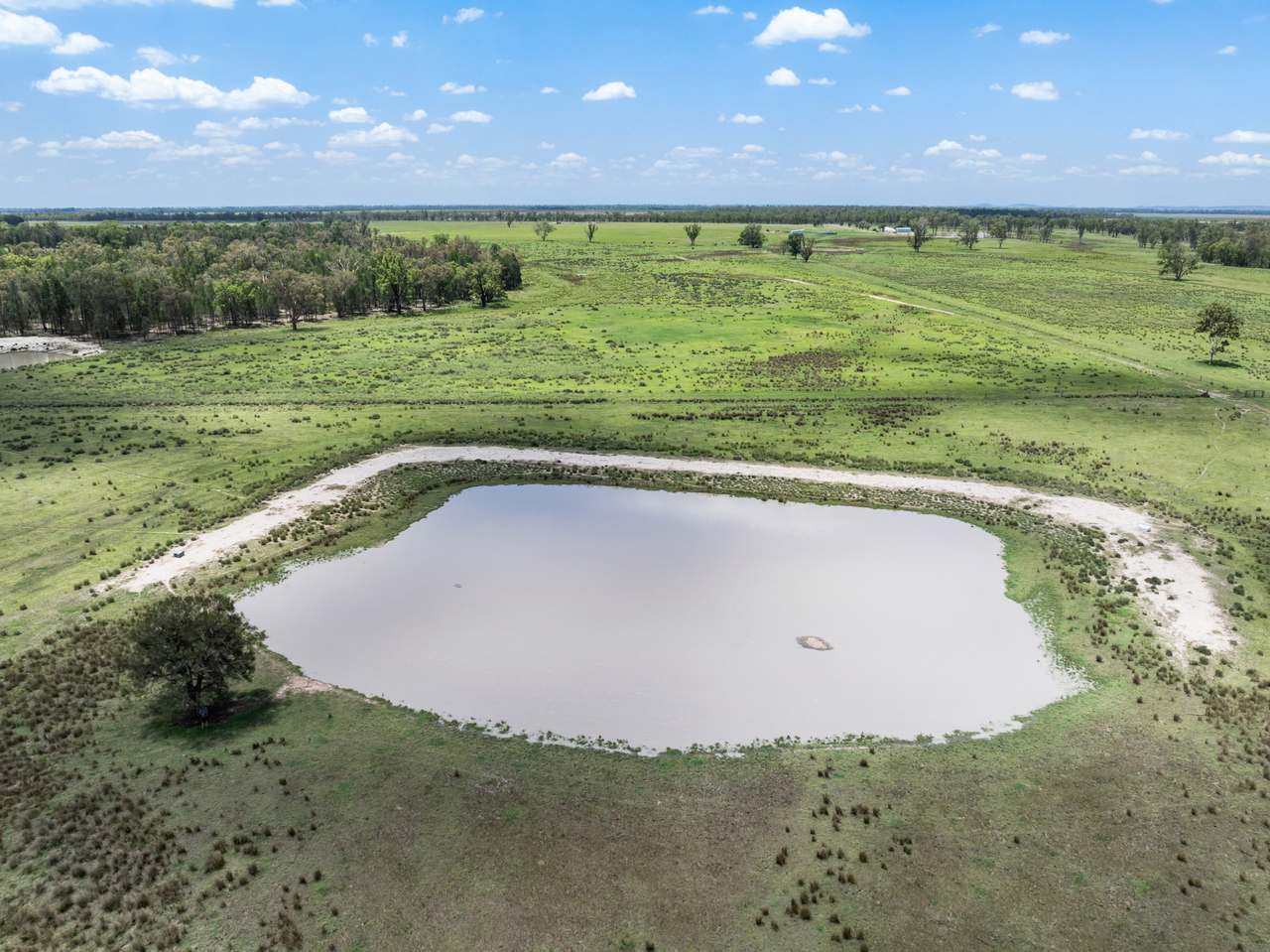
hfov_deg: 71.6
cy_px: 476
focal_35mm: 24
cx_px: 635
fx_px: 880
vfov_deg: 56.8
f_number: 5.6
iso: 100
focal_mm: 12.29
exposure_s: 1/500
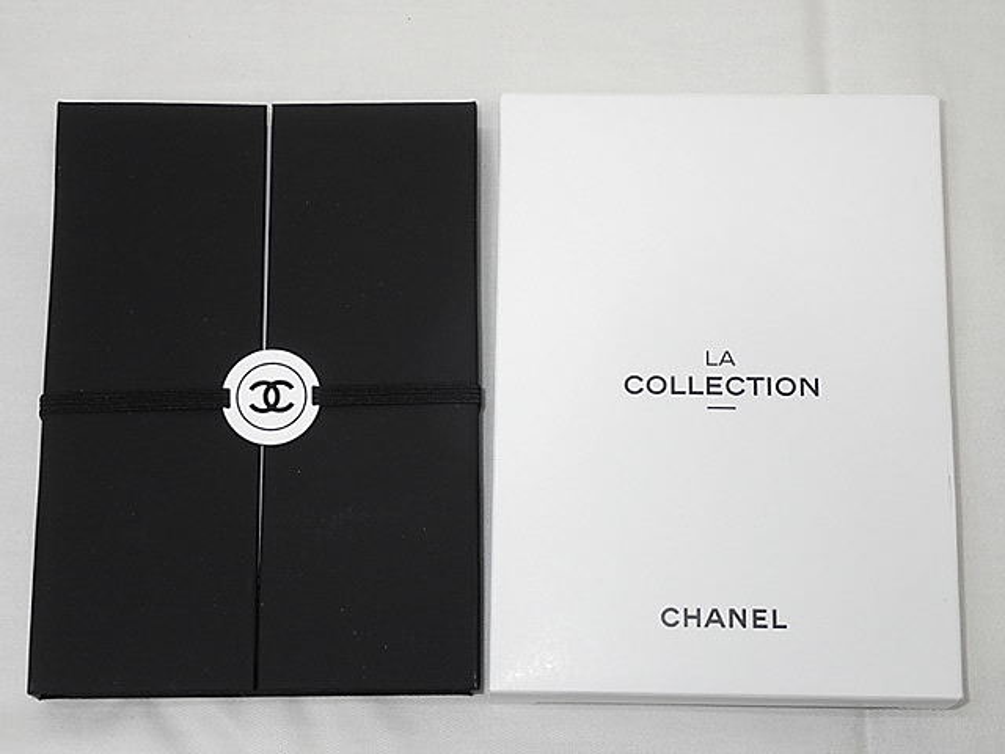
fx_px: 1771
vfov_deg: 24.0
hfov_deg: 31.7
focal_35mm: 61
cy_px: 377
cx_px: 502
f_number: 3.6
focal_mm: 11.01
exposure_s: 1/60
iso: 200
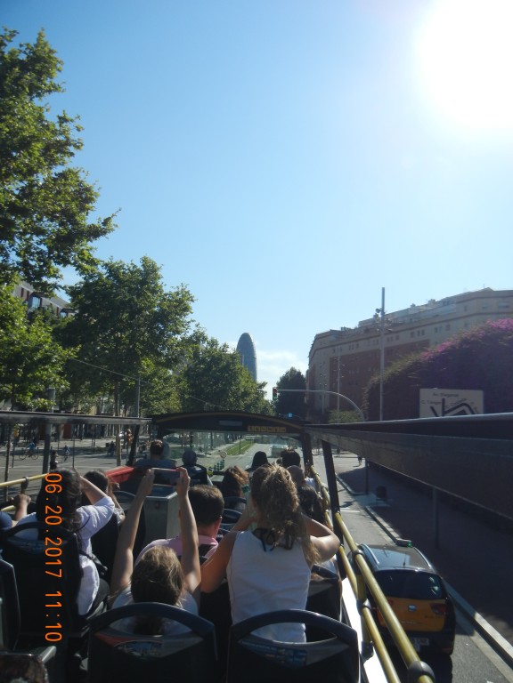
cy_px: 342
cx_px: 256
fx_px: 593
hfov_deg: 46.8
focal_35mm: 30
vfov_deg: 60.0
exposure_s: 1/605
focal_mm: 5.4
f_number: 7
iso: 160
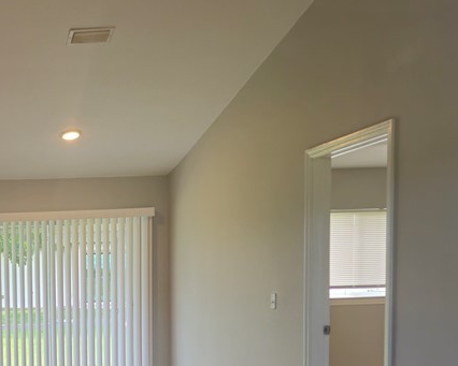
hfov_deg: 31.2
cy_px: 355
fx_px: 732
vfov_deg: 26.8
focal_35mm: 54
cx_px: -38
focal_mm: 5.54
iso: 80
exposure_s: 1/60
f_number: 1.8
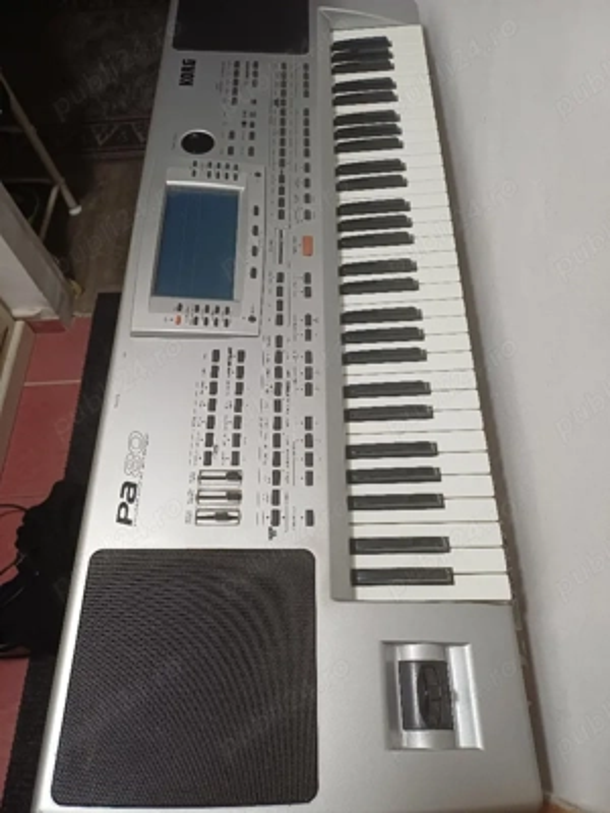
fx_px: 587
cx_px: 305
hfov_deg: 54.9
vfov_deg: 69.4
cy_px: 406
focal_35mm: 25
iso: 250
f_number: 1.8
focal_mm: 4.65
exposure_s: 1/60.2
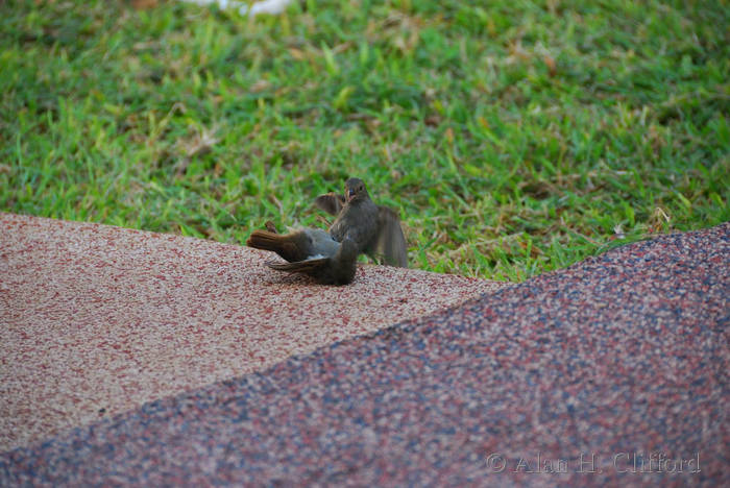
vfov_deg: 4.6
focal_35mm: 300
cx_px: 365
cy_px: 244
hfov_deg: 6.9
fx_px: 6088
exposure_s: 1/400
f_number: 5.6
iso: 720
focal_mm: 200
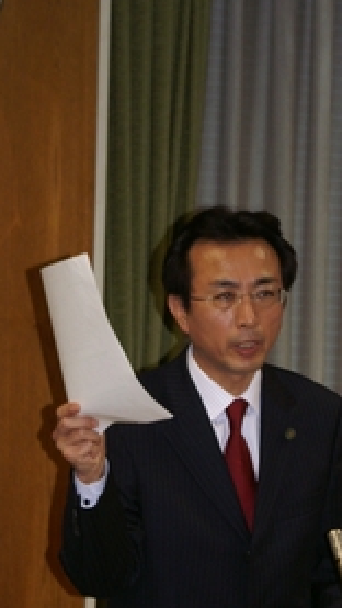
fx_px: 3463
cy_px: 439
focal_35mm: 215
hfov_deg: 5.7
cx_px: 218
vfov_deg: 10.0
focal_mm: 70
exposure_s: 1/125
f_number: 5.6
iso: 400
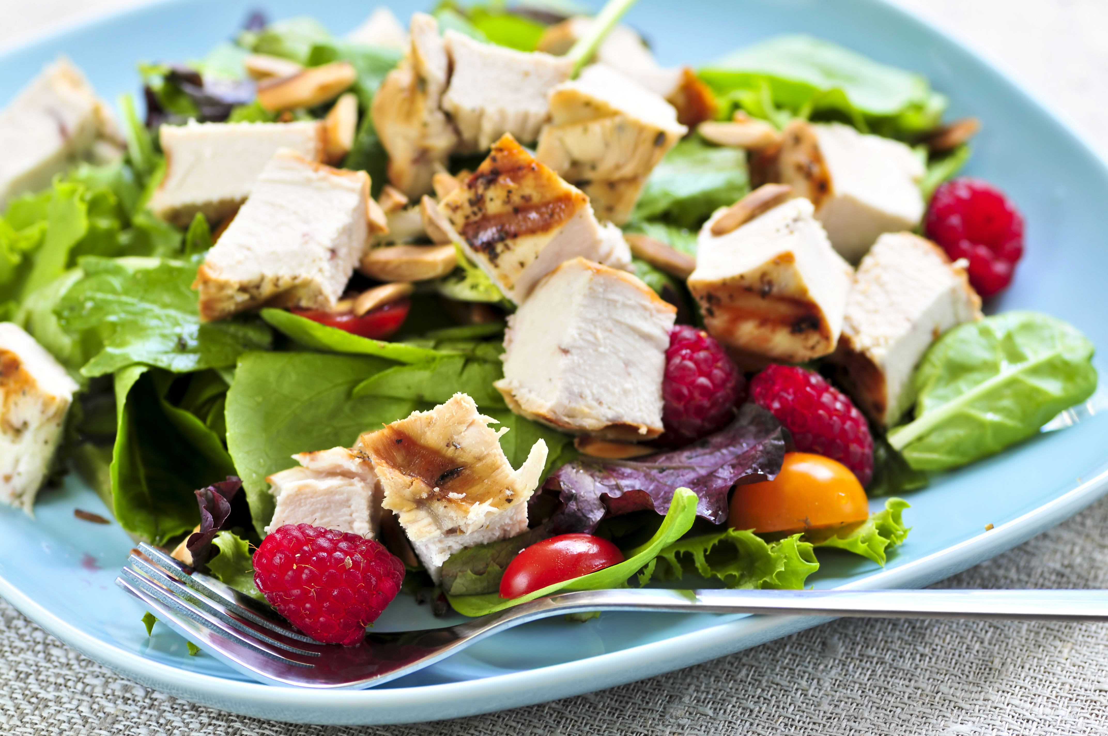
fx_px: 4842
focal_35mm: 158
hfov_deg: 13.1
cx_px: 554
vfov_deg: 8.7
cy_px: 368
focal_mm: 105
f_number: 5.6
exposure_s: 1/15
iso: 200
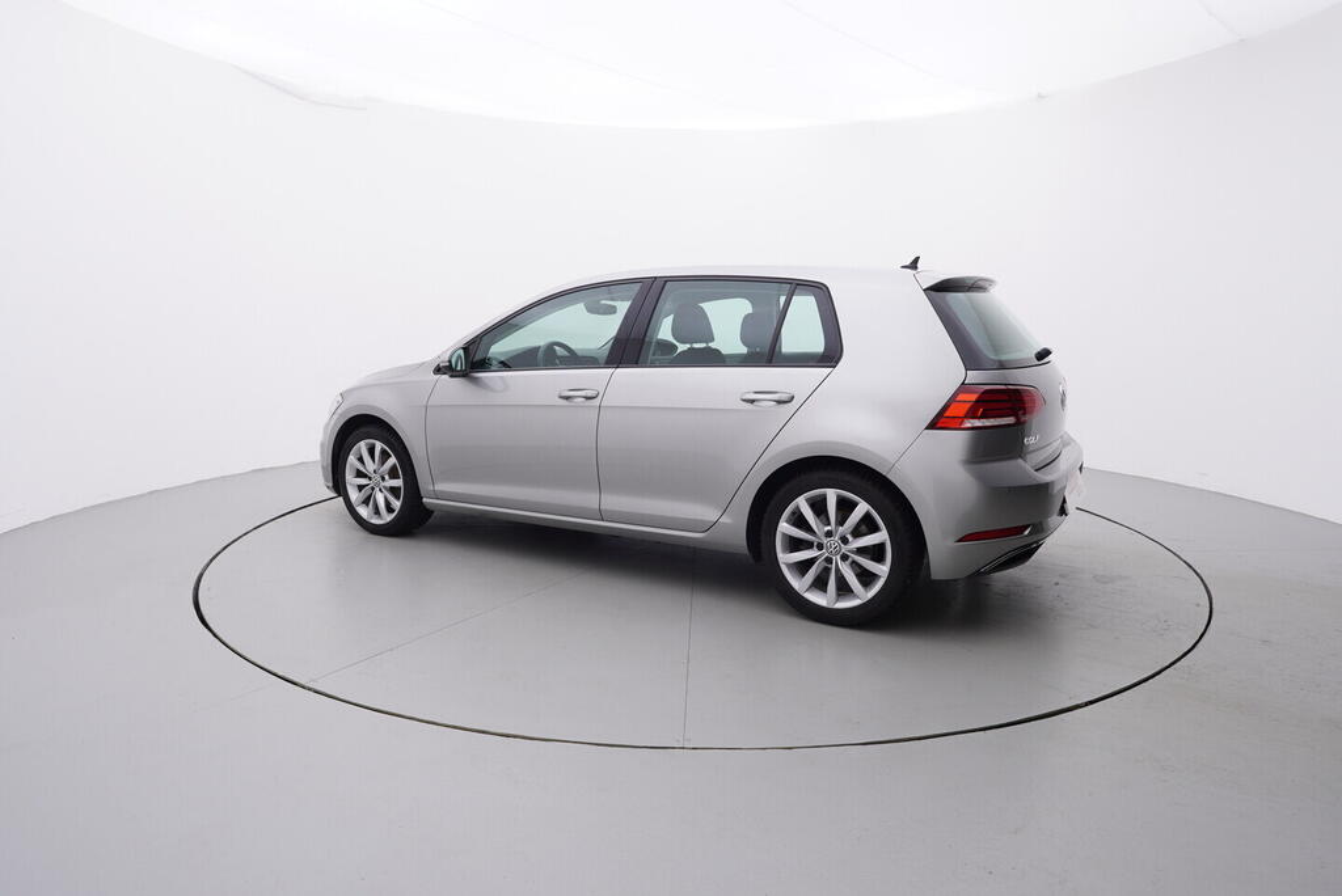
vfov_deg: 56.2
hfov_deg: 77.3
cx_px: 671
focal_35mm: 22
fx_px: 839
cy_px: 448
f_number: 5
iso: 200
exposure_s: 1/80
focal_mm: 15
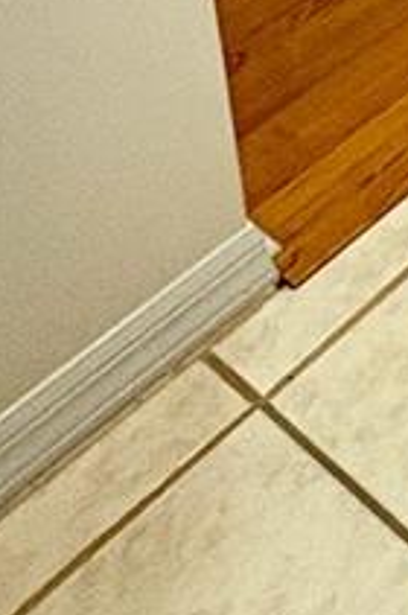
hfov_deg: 11.4
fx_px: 1416
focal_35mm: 83
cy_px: -790
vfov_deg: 15.6
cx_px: 1154
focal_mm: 2.22
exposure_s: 1/60
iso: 160
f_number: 2.2
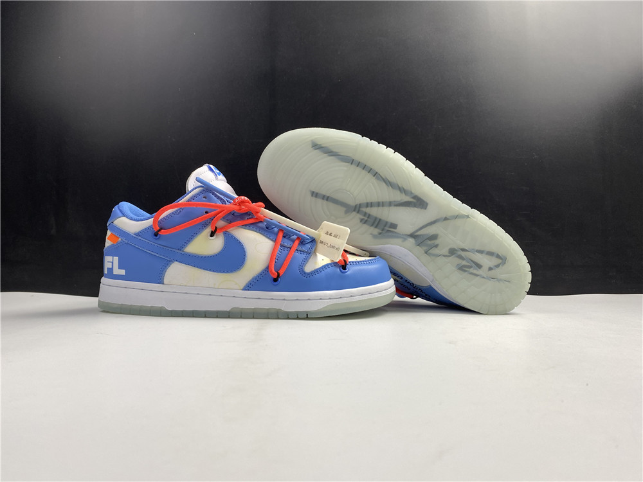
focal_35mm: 26
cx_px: 322
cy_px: 241
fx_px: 483
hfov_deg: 67.3
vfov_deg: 53.1
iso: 40
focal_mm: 4.25
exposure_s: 1/100
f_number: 1.8
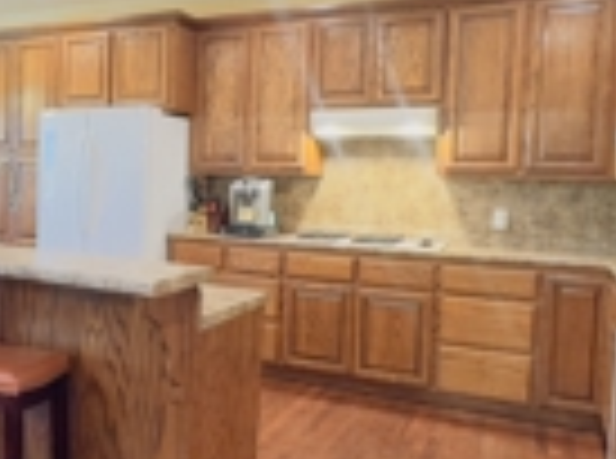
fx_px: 728
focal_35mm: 41
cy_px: 220
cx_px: 90
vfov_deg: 35.0
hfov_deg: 42.9
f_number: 2.2
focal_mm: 2.22
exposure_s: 1/60
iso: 250
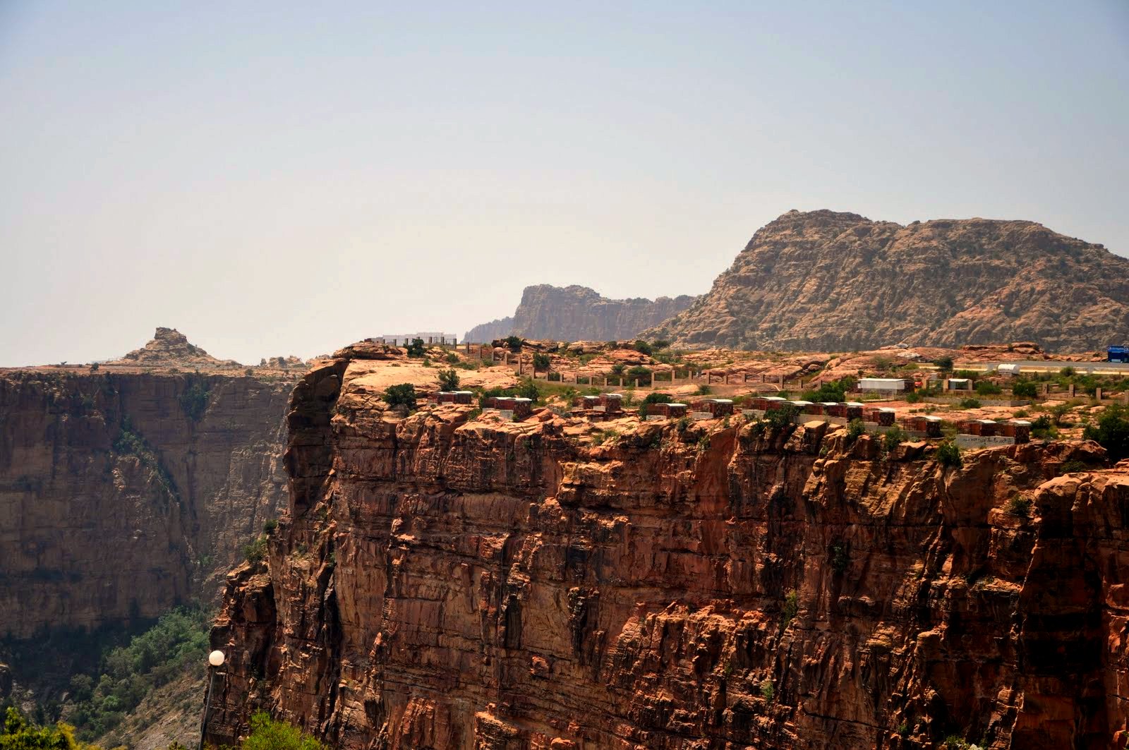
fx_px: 1880
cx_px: 564
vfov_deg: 22.6
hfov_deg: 33.4
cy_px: 375
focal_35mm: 60
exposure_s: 1/1000
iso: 200
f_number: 4.5
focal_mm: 40
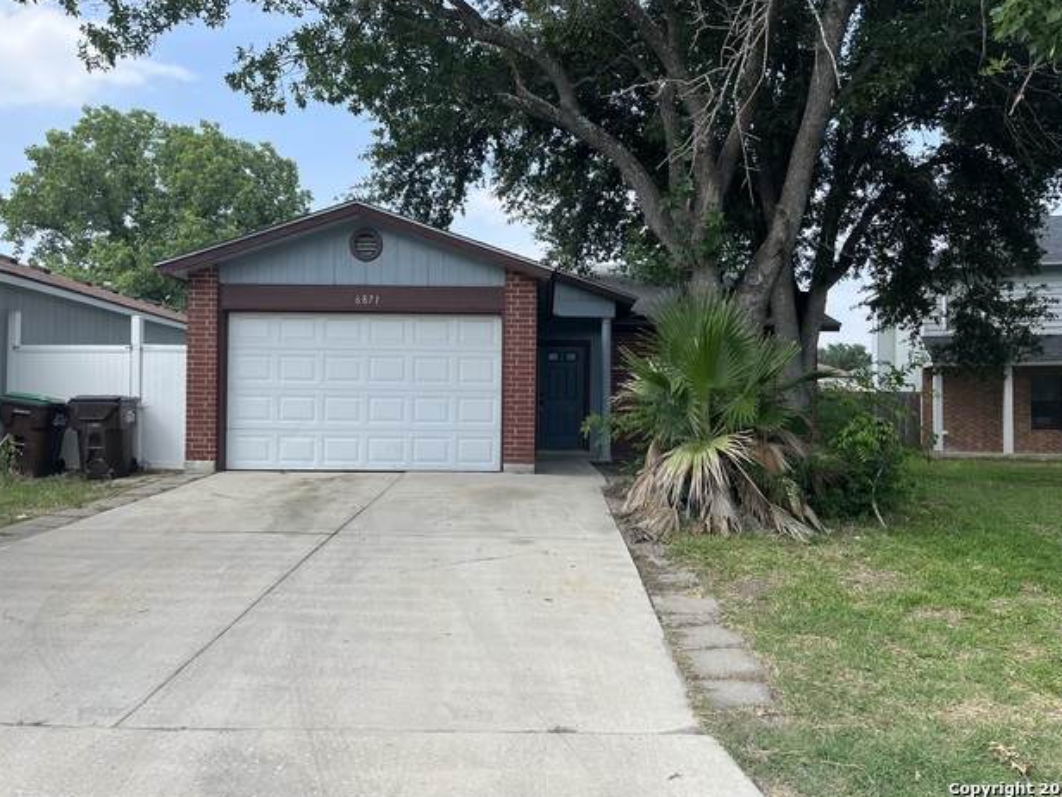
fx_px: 828
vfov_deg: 51.4
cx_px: 534
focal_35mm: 27
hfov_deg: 65.3
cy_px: 405
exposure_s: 1/1862
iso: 50
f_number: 1.6
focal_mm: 5.1
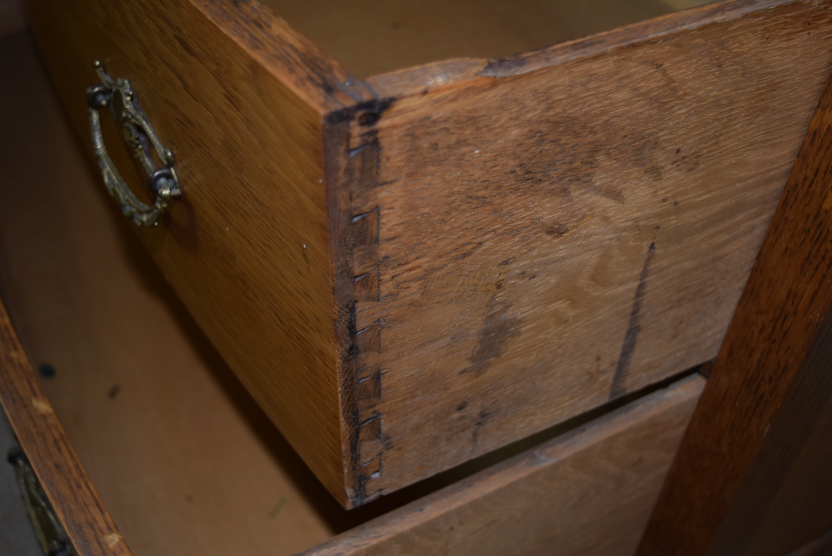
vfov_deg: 30.9
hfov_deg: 44.9
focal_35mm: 44
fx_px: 1006
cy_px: 278
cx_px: 416
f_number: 4.2
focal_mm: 29
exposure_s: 1/60
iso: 450
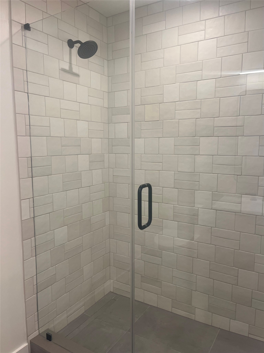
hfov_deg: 53.1
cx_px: 132
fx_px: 264
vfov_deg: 67.3
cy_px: 176
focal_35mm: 26
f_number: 1.6
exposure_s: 1/120
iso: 100
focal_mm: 5.1
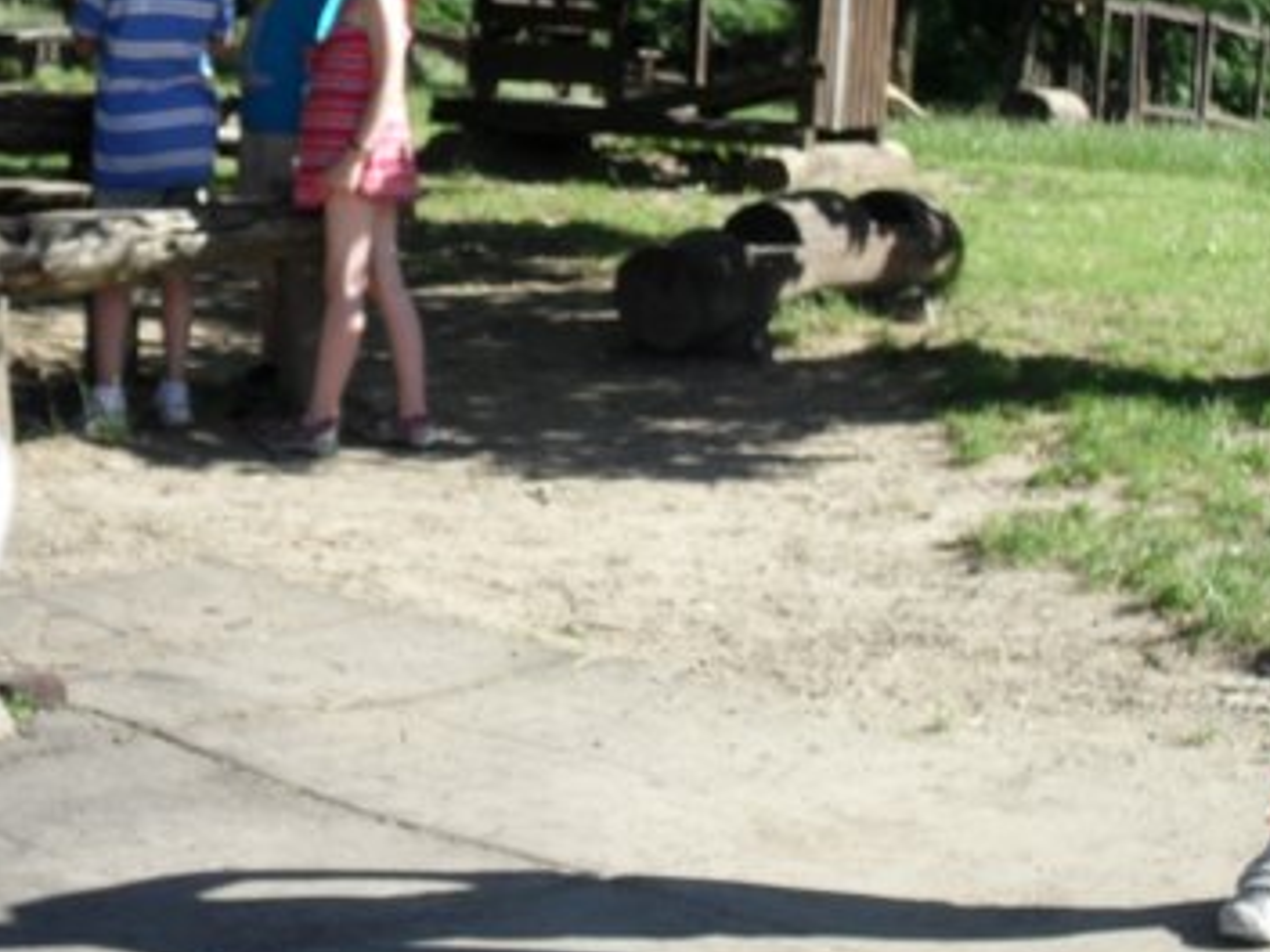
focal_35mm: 105
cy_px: 411
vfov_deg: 14.1
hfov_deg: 18.7
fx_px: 3852
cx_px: 512
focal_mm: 13.6
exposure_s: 1/180
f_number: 5
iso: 100
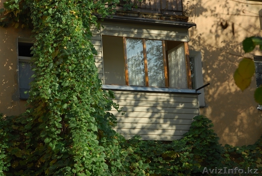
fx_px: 820
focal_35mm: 112
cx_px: 131
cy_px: 88
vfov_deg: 12.2
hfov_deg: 18.2
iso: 200
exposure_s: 1/500
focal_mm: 75
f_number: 5.6
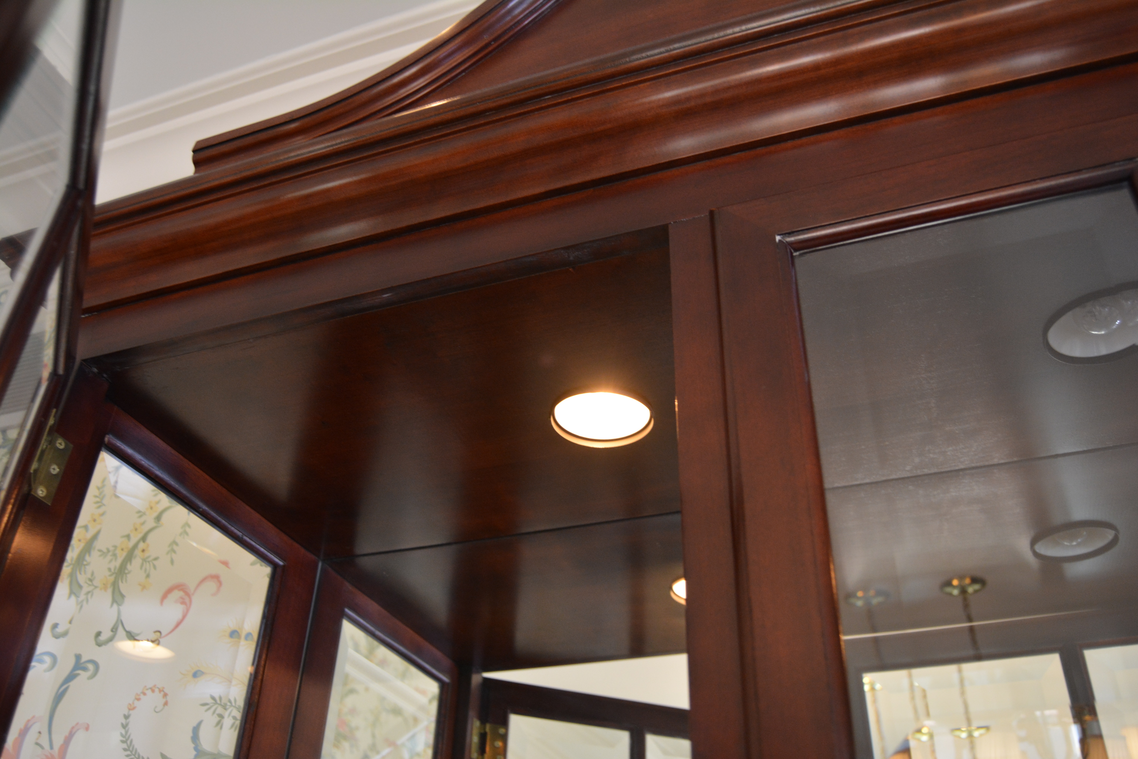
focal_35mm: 30
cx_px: 569
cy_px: 380
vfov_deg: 43.6
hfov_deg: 61.9
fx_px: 948
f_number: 4
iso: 800
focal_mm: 20
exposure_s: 1/60
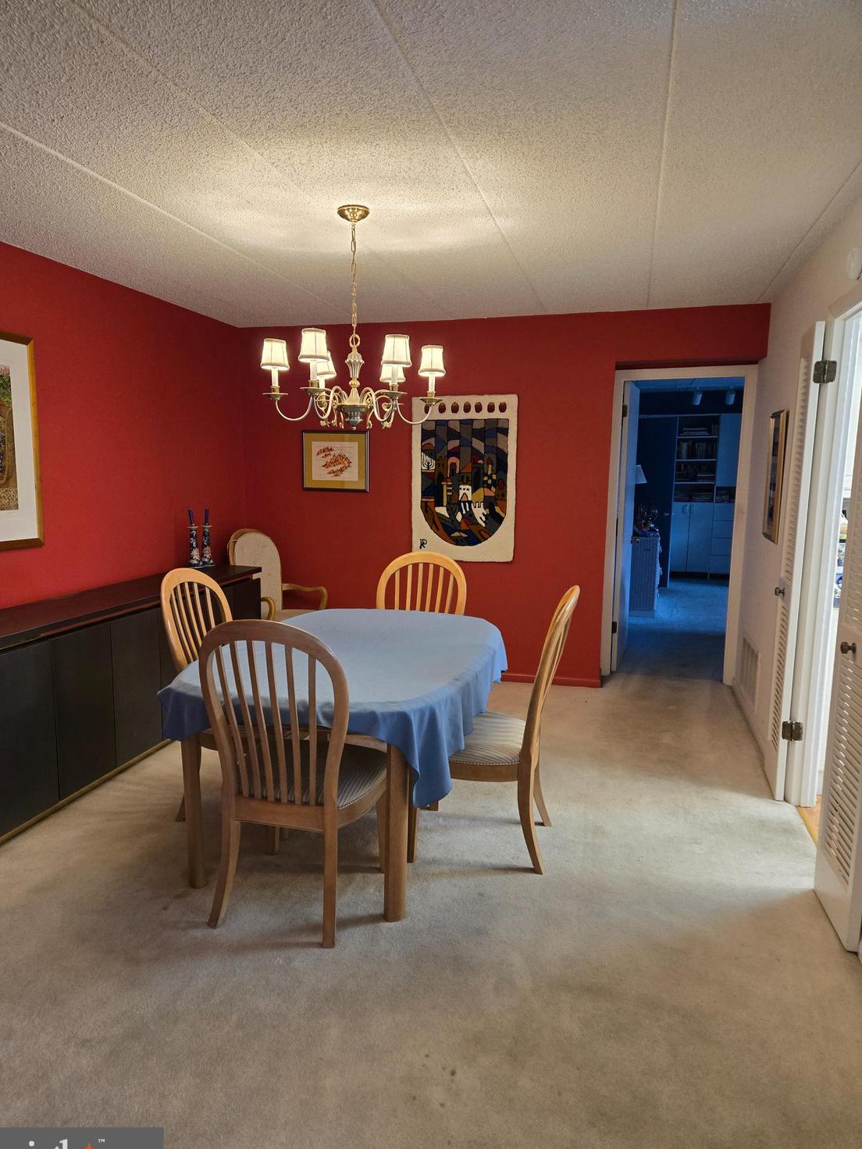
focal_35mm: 24
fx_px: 797
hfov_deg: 56.8
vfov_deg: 71.6
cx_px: 419
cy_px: 592
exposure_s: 1/120
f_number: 1.8
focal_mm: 5.4
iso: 400
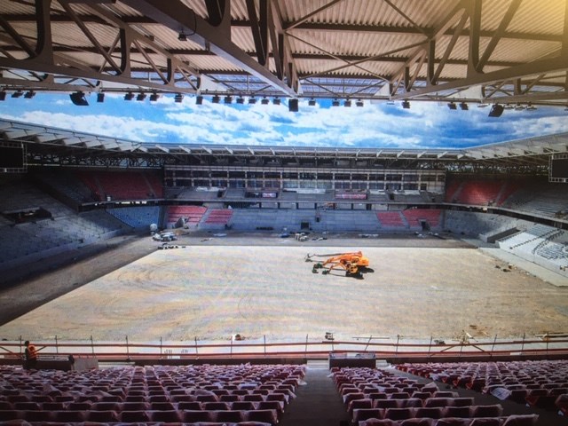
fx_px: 476
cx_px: 284
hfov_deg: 61.7
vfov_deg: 48.2
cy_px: 213
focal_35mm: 29
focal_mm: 4.15
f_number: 2.2
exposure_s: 1/33
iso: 40
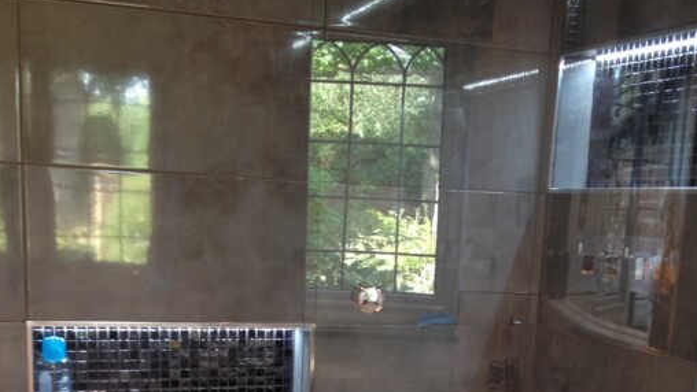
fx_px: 1109
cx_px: 355
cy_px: 455
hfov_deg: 34.9
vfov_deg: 19.1
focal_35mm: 60
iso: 80
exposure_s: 1/20
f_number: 2.4
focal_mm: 4.28
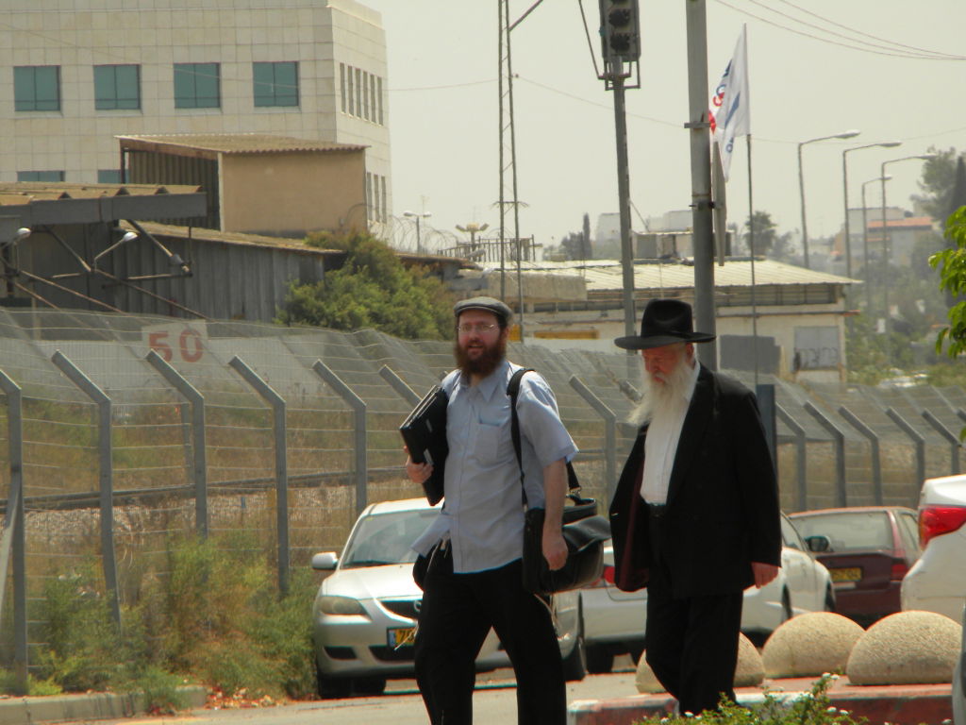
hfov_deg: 5.9
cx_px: 483
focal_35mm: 335
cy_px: 362
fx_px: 9349
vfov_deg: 4.4
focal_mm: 60.7
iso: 80
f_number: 5.4
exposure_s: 1/593
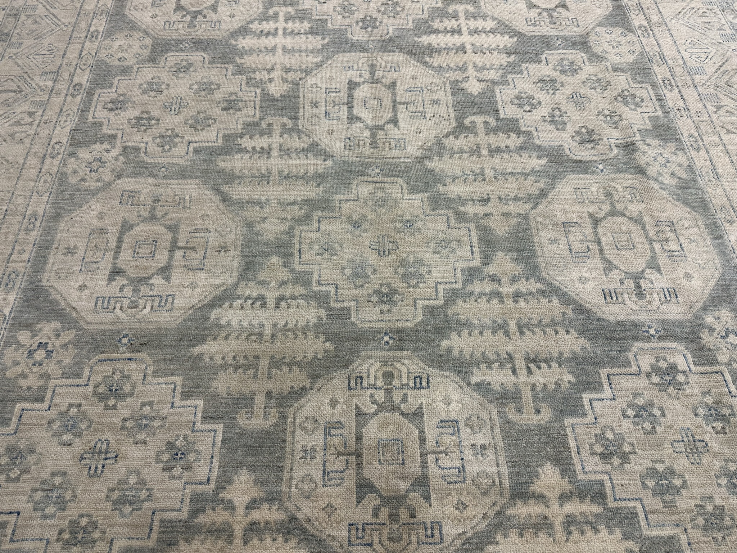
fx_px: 511
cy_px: 276
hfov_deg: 71.6
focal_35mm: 24
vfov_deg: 56.8
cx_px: 368
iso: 125
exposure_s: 1/60
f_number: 1.78
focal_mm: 6.86
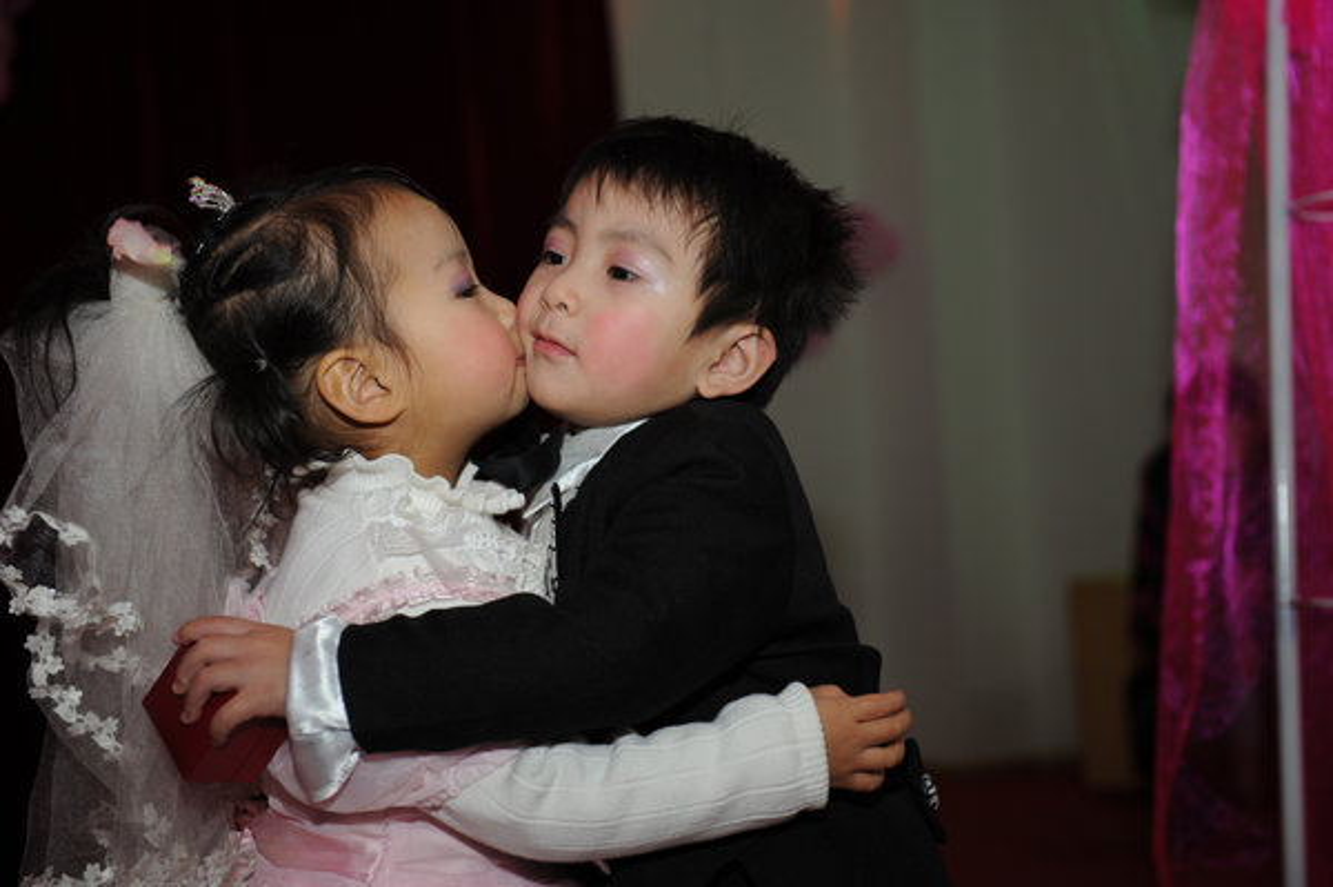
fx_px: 2146
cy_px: 444
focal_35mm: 58
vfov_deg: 23.3
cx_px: 666
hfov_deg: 34.5
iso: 800
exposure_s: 1/125
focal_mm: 58
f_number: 3.5
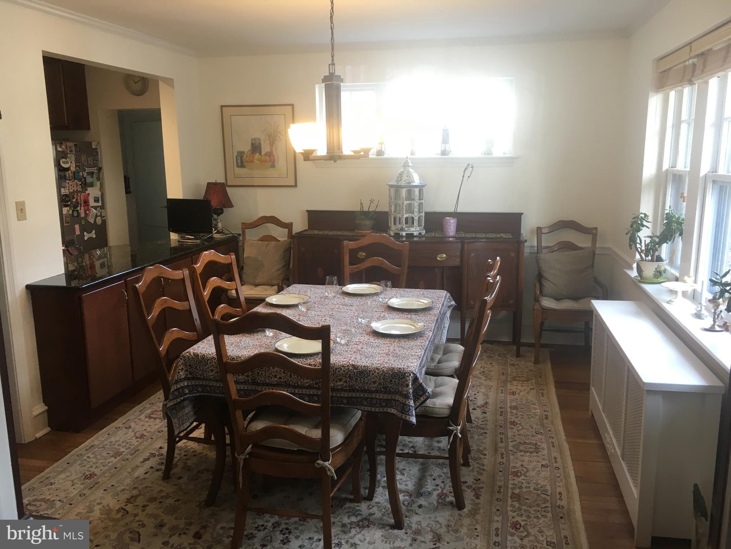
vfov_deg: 48.2
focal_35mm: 29
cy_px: 274
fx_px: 612
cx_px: 366
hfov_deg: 61.7
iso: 50
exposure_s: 1/30
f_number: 2.2
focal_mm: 4.15
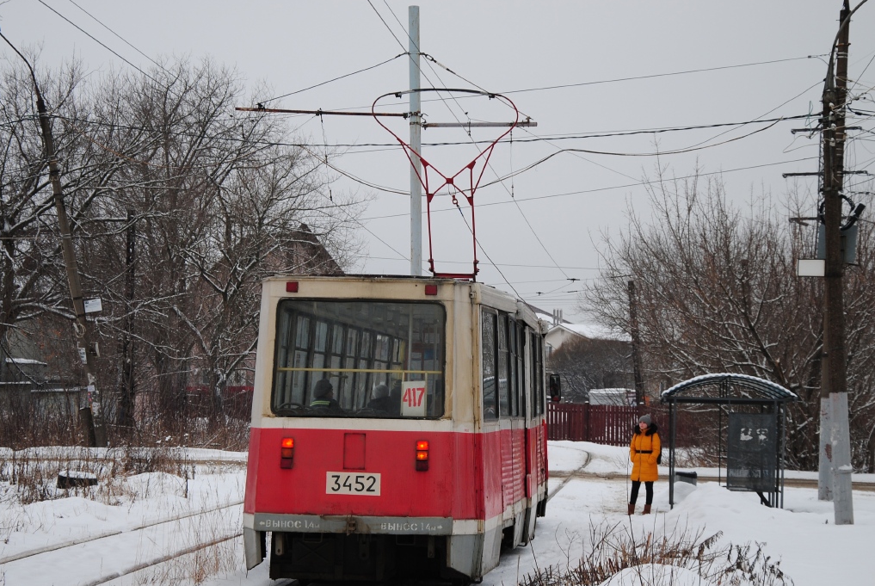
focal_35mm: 92
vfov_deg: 14.9
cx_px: 428
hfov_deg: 22.1
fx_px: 2239
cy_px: 315
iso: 100
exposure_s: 1/100
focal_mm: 52
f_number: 5.6
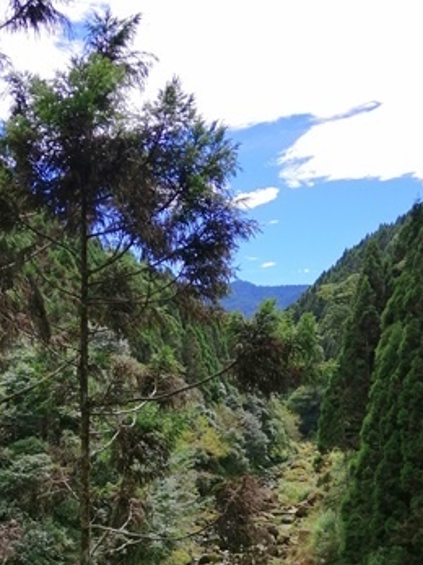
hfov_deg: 32.2
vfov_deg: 39.7
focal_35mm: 45
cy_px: 484
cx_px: 203
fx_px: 734
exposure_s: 1/806
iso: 50
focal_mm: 3.81
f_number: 2.2
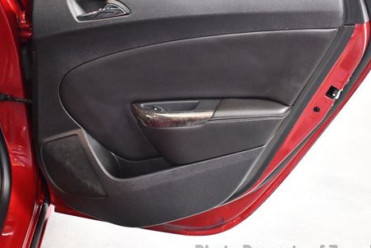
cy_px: 92
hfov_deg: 38.9
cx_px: 186
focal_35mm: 51
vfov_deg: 26.4
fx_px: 526
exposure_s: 1/60
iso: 4000
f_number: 3.5
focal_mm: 18
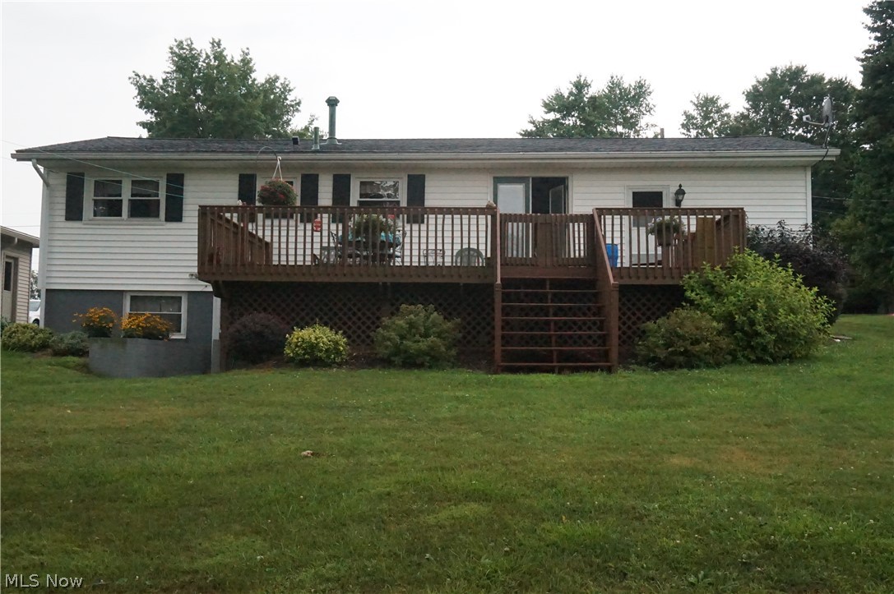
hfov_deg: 53.2
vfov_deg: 36.8
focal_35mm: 36
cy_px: 297
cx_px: 447
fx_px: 893
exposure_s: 1/1600
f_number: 10
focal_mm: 24
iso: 8000
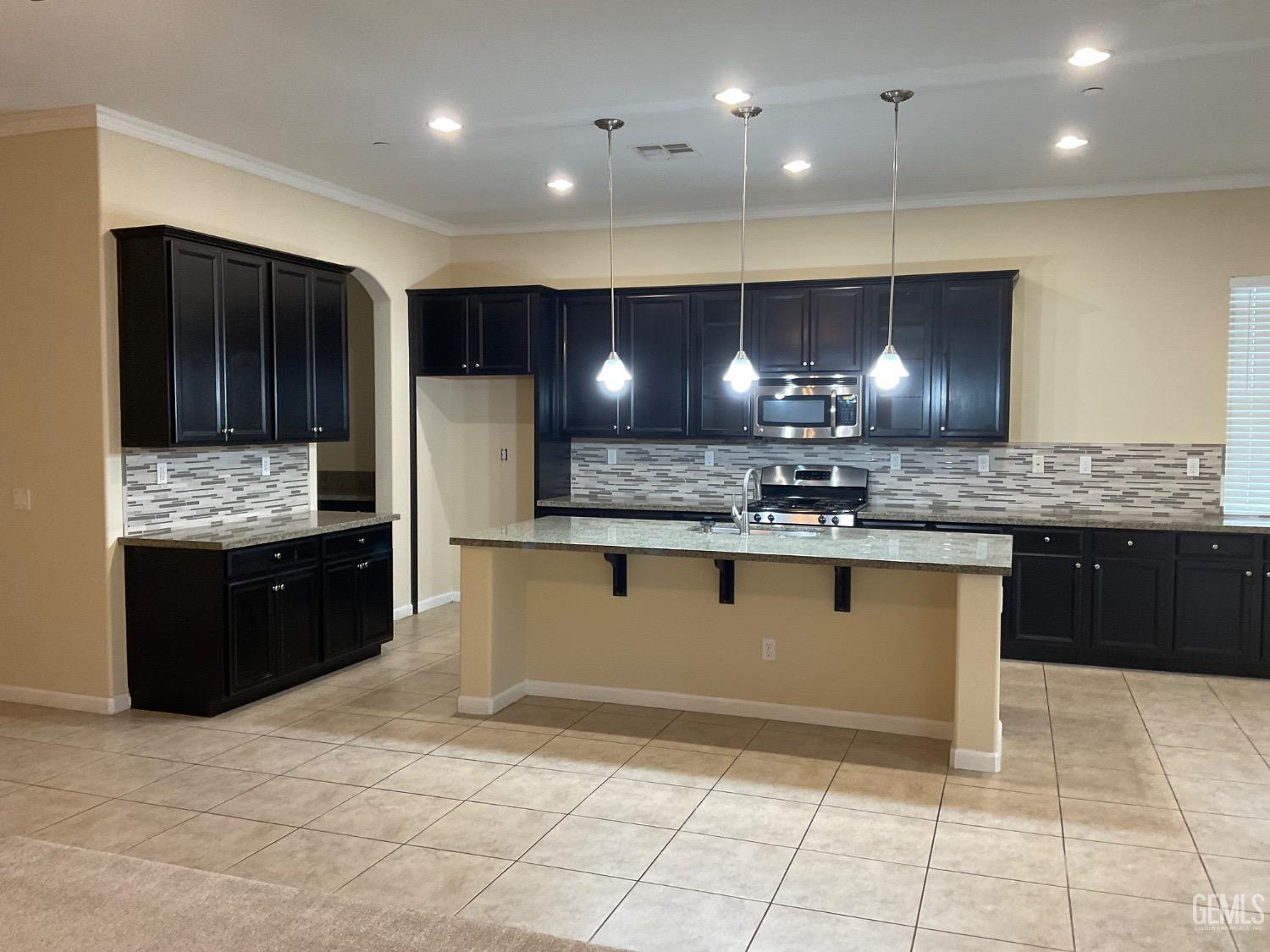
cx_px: 635
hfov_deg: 61.7
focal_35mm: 29
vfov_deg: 48.2
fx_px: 1064
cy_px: 476
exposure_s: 1/60
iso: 100
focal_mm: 3
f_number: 1.8
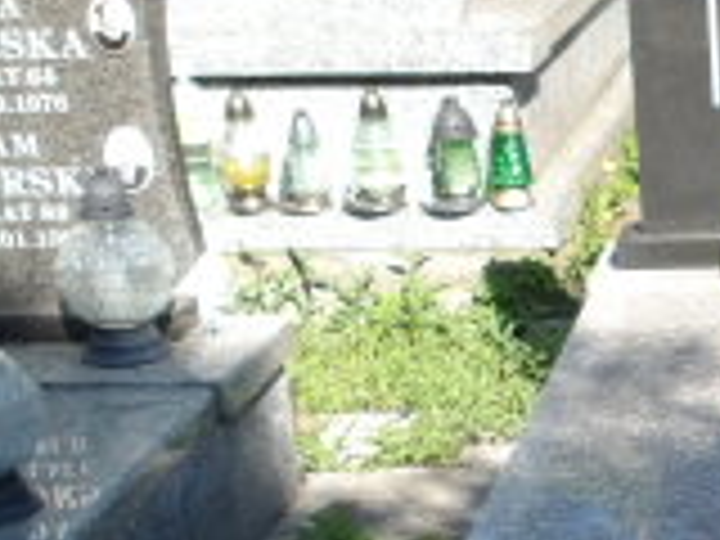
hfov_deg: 17.2
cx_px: 927
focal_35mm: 108
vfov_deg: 13.3
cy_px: 652
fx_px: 2246
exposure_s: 1/447
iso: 100
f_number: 3
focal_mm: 4.9
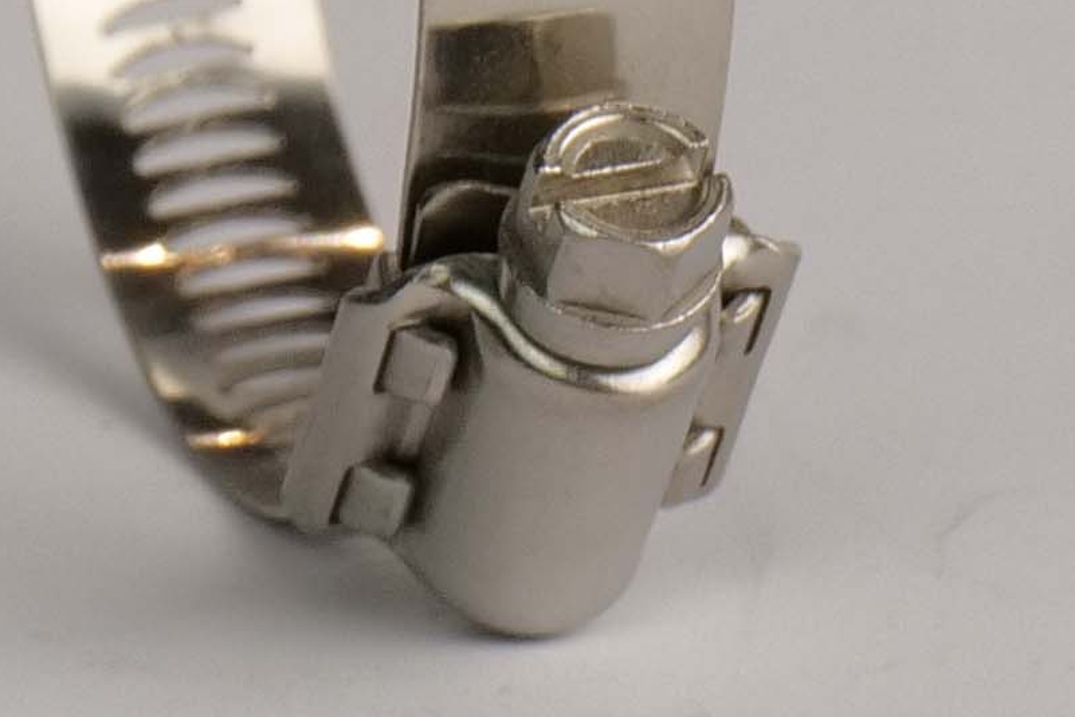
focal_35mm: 337
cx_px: -2849
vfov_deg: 4.0
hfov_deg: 5.5
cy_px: -540
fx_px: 10062
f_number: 10
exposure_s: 1/200
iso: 1250
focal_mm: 45
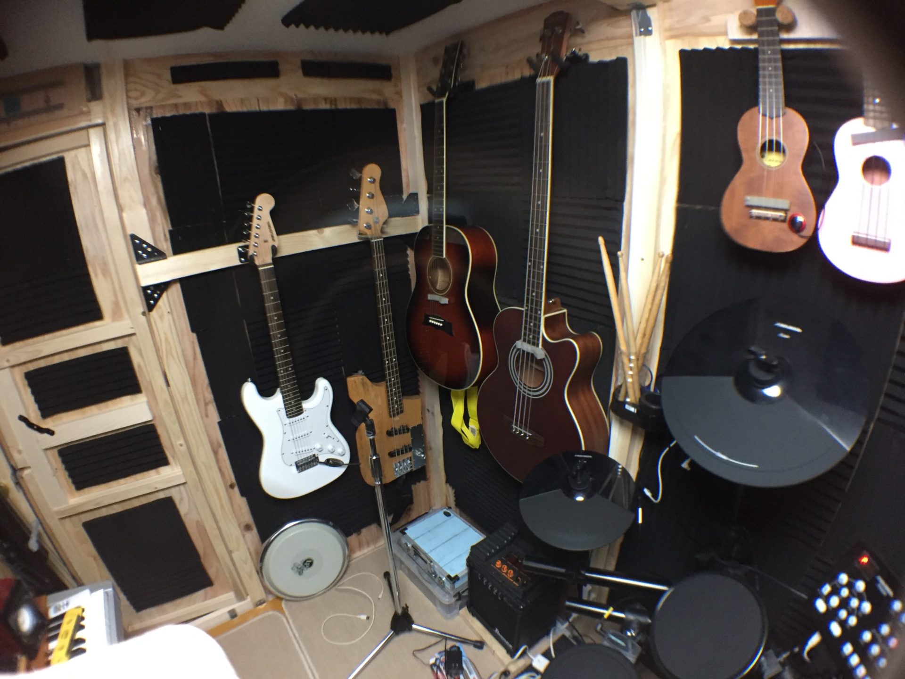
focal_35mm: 29
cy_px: 340
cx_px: 452
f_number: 2.2
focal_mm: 4.15
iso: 250
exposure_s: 1/24
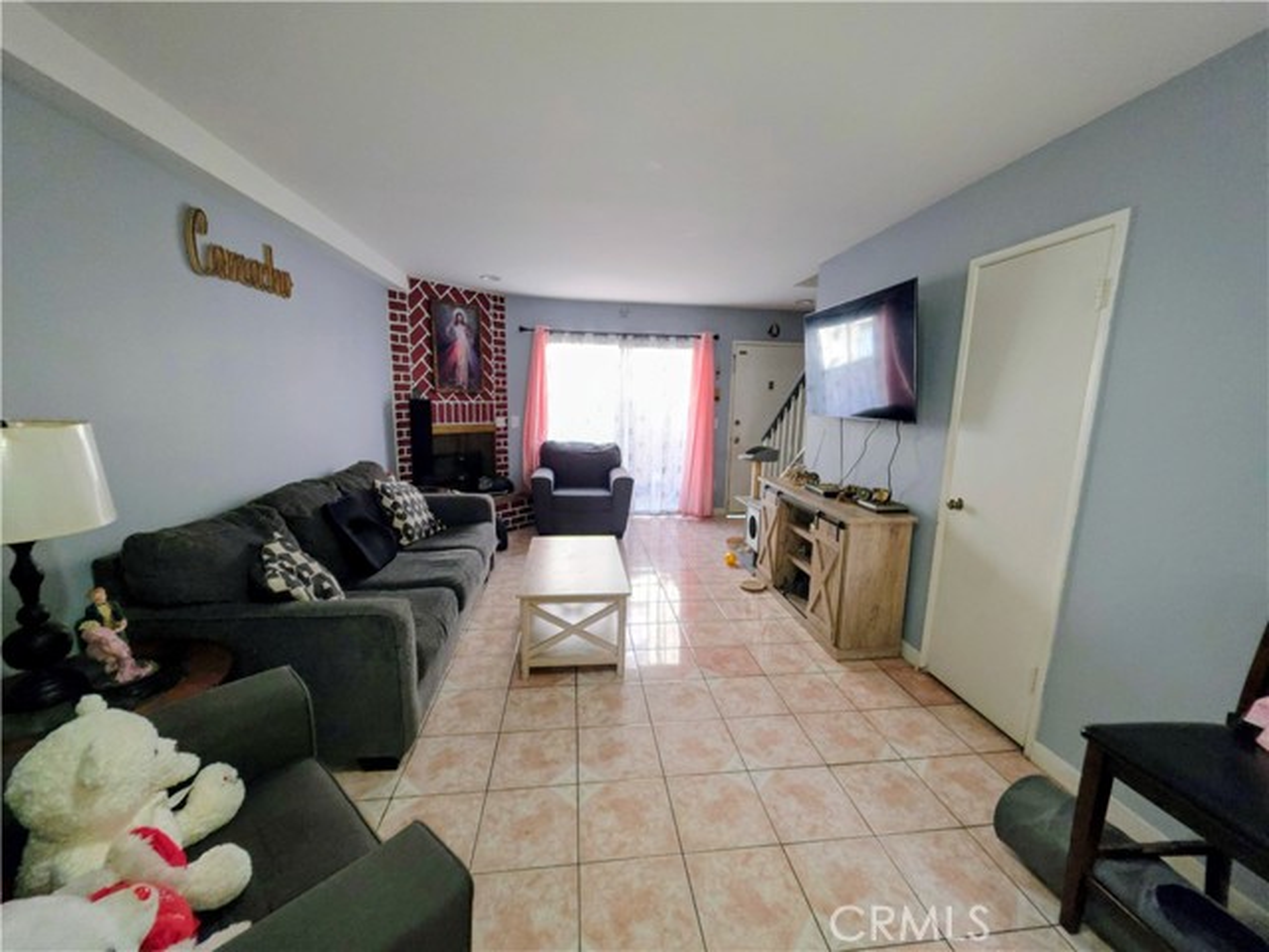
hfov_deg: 106.2
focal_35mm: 13
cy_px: 476
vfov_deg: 89.9
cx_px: 634
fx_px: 477
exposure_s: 1/60
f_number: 1.9
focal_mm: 2.2
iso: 100
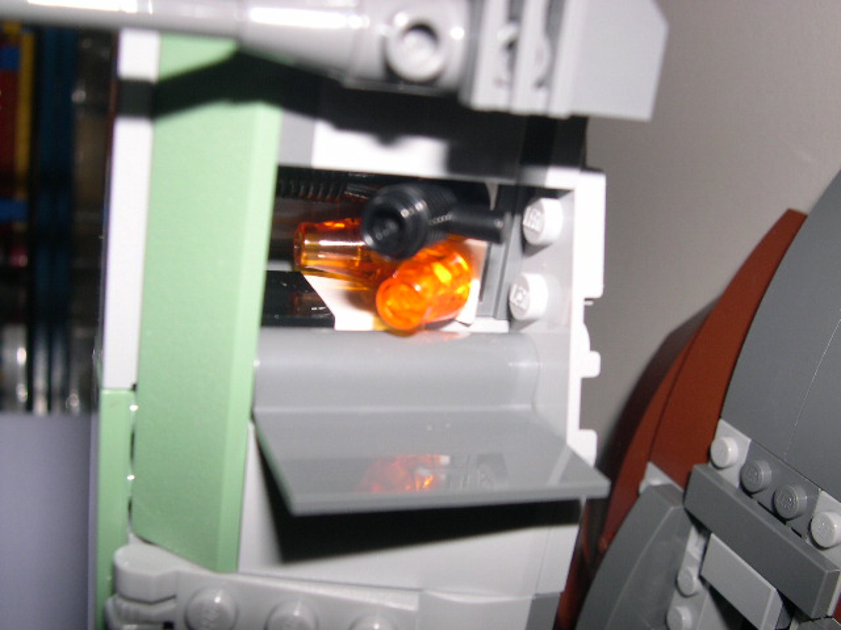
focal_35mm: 38
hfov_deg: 49.0
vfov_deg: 37.7
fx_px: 923
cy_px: 315
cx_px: 420
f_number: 7.6
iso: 100
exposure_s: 1/60
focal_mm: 8
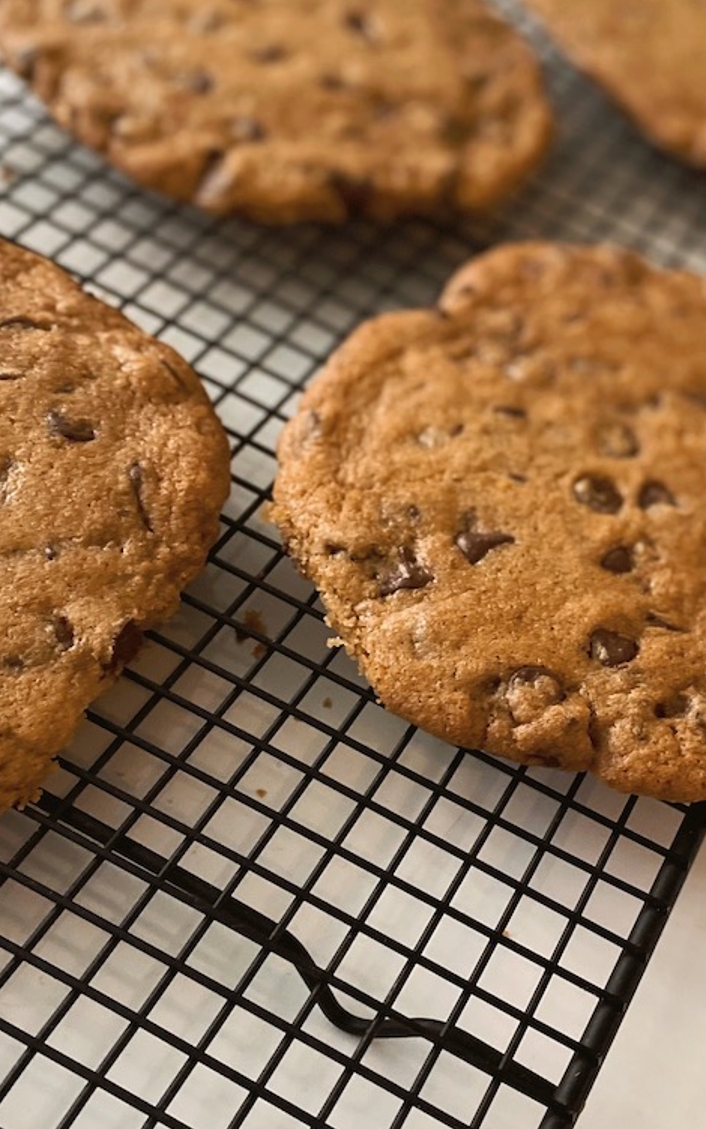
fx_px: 1355
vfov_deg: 45.1
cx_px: 514
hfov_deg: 28.8
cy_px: 650
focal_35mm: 44
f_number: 1.8
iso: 500
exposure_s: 1/60
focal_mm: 4.25
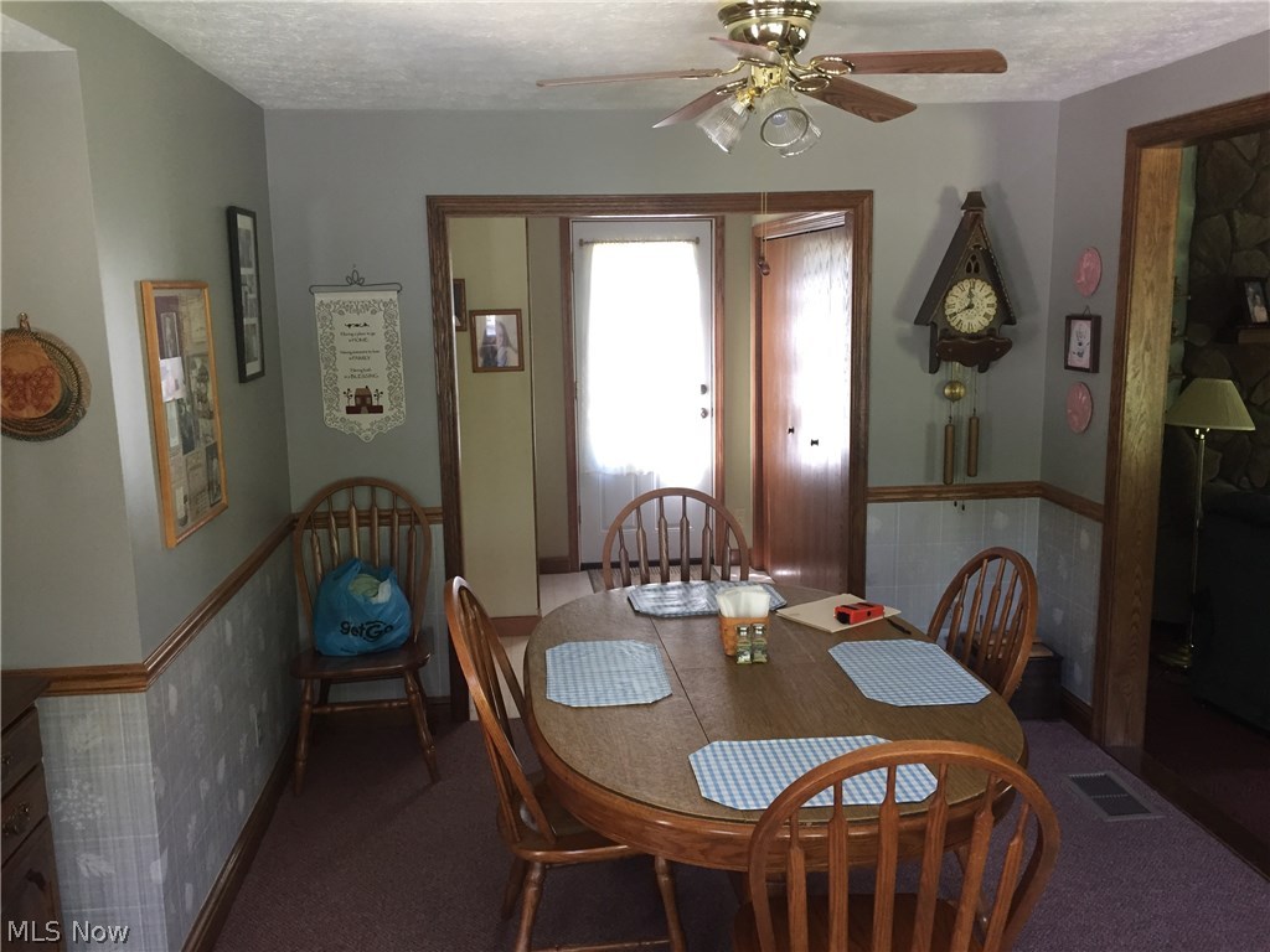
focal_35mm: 29
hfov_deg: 61.7
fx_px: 1064
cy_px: 476
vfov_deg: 48.2
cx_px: 635
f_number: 2.2
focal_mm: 4.15
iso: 125
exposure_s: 1/30
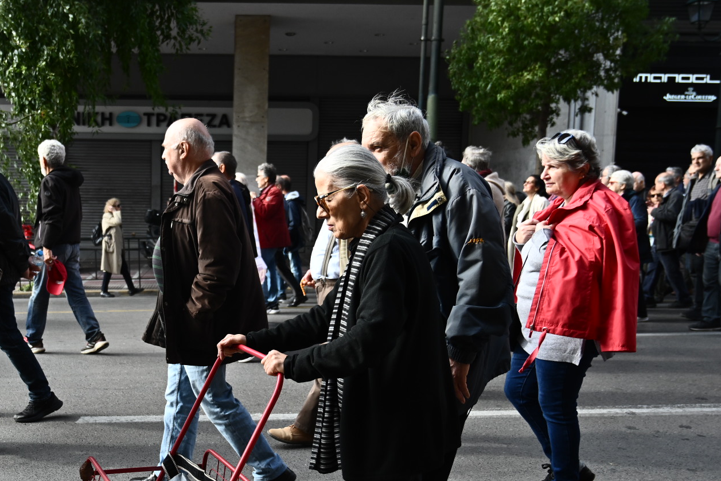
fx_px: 881
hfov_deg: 43.2
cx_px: 190
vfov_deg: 30.3
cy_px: 319
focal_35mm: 44
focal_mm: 24
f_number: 4
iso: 500
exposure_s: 1/800
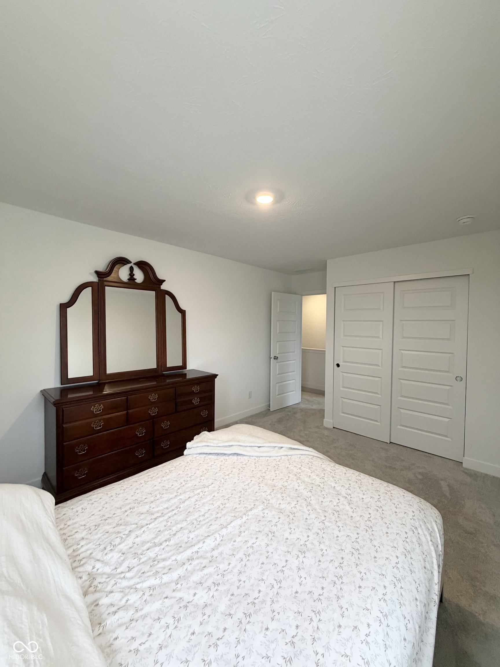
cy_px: 334
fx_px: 270
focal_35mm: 14
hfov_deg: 85.7
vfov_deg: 102.1
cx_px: 250
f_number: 2.2
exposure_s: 1/120
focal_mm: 2.22
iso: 250
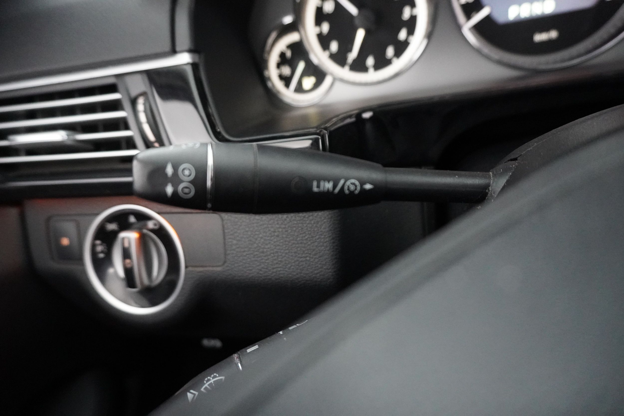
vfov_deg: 53.1
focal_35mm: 24
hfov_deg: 73.7
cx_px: 312
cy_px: 208
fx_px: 416
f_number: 3.5
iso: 6400
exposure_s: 1/60
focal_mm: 16
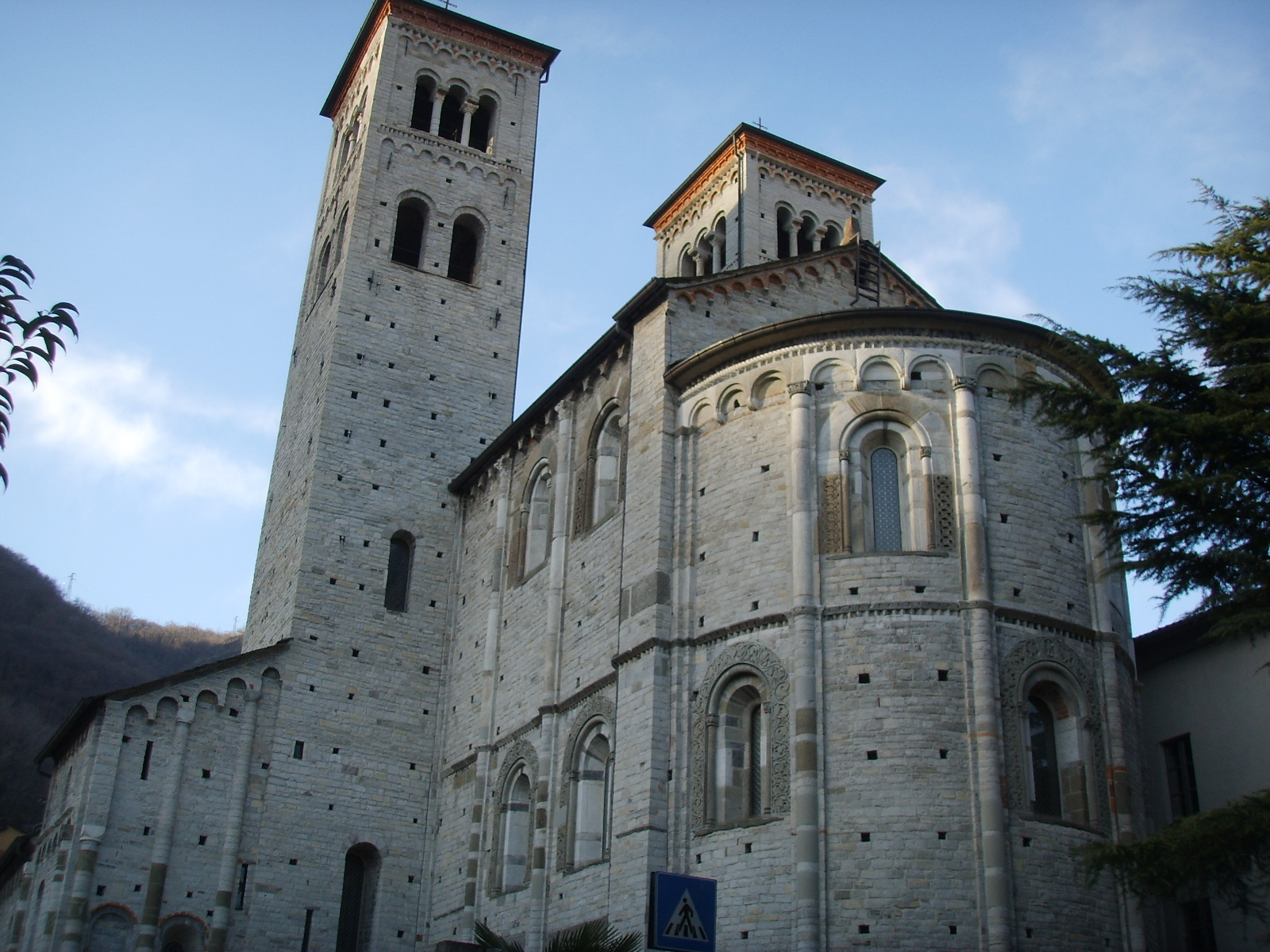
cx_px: 635
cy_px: 476
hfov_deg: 47.9
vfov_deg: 36.8
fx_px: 1431
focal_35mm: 39
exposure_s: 1/250
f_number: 3.5
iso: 50
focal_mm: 6.6
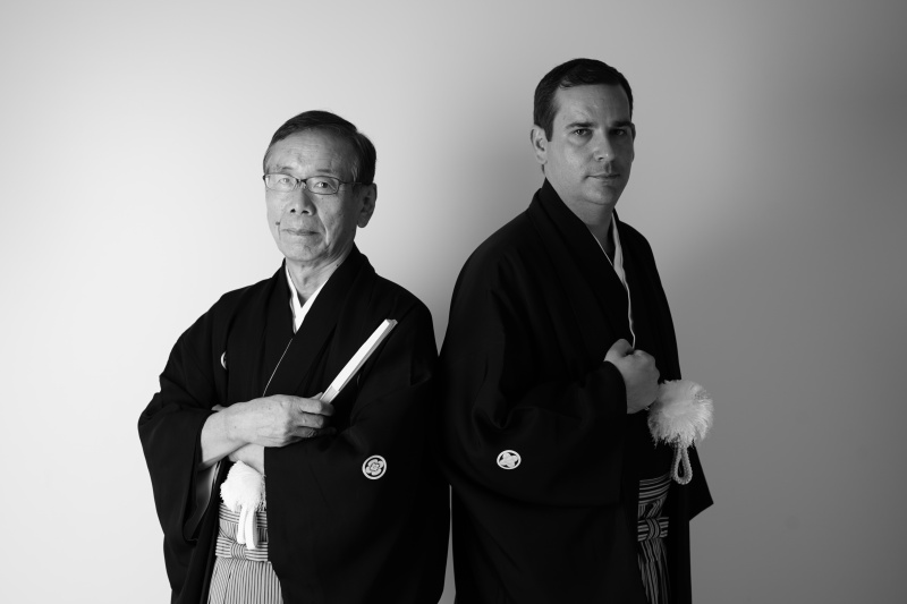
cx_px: 454
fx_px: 1259
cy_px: 302
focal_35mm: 50
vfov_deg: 27.0
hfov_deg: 39.6
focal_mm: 50
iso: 200
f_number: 4.5
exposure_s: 1/60
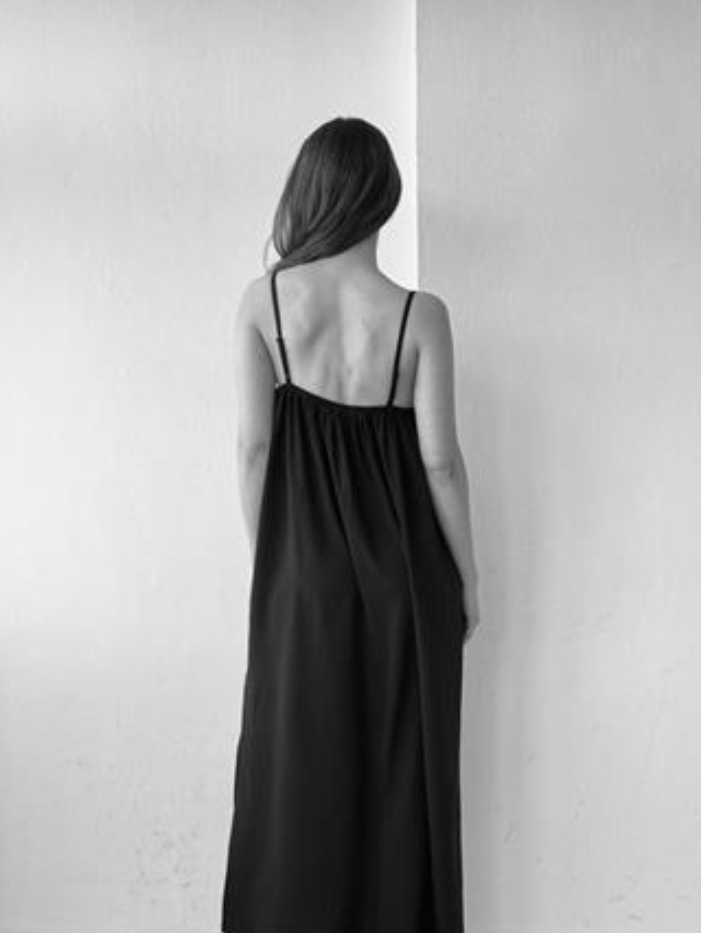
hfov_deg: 24.4
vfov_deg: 32.1
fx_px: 1618
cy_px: 562
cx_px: 397
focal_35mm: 60
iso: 64
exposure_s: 1/121
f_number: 1.78
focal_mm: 6.76
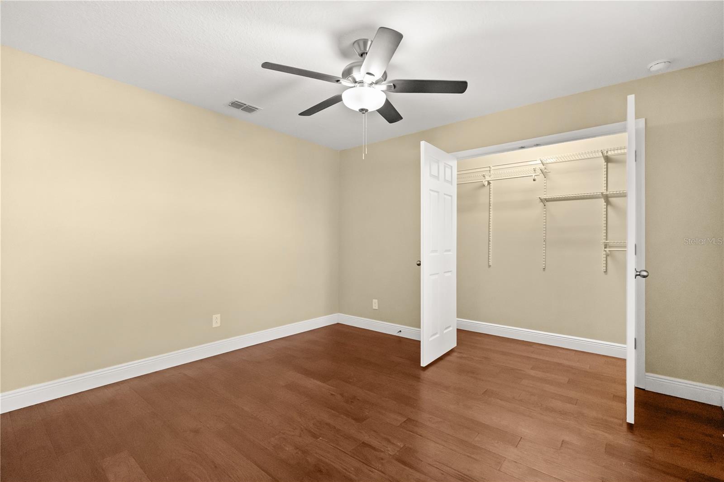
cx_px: 362
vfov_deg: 72.0
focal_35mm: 16
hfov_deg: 95.0
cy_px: 241
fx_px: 332
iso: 2500
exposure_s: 1/320
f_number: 4
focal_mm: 16.5
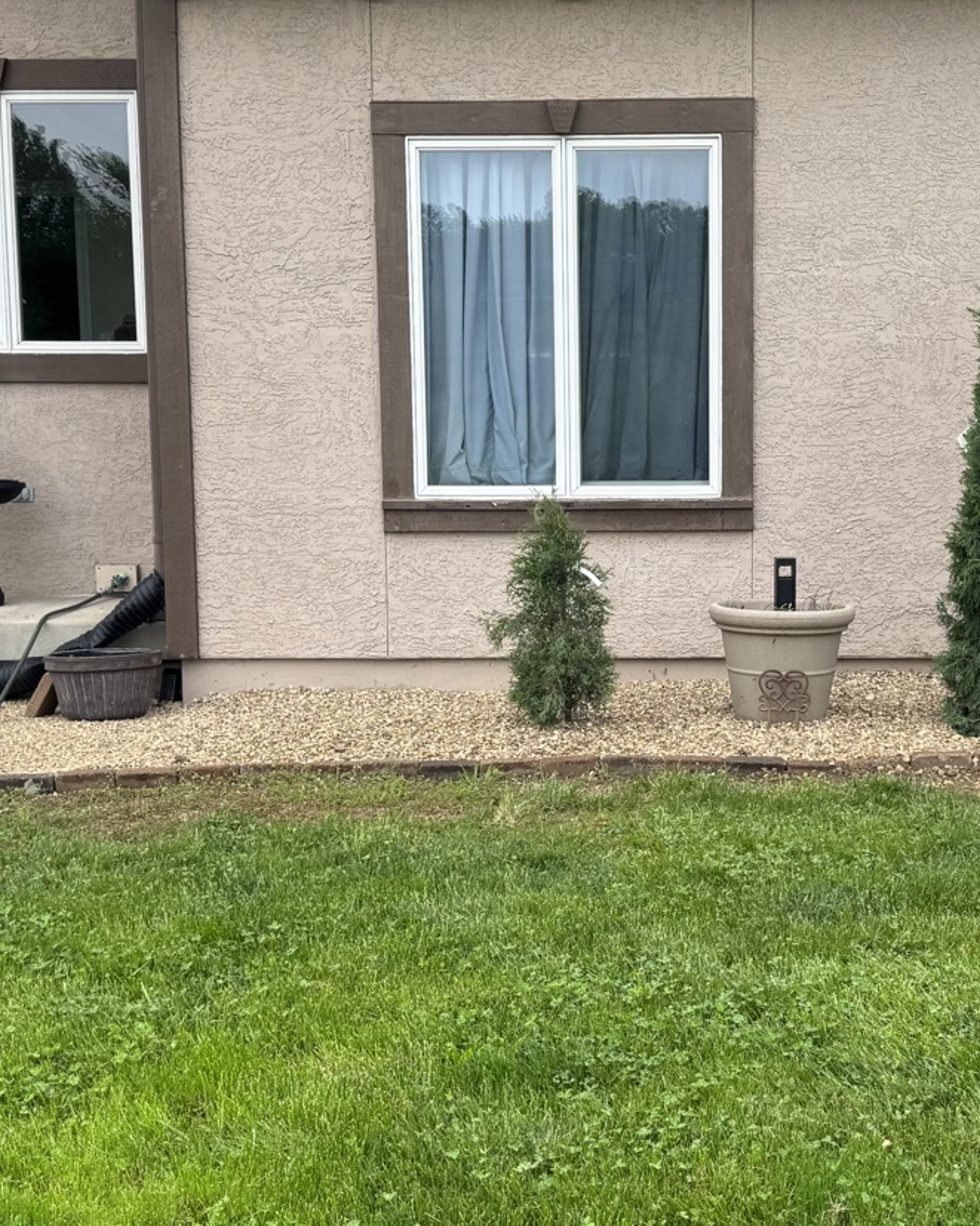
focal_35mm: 51
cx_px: 654
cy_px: 592
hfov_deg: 29.5
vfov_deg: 36.7
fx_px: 1850
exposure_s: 1/294
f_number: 1.78
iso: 80
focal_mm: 6.76
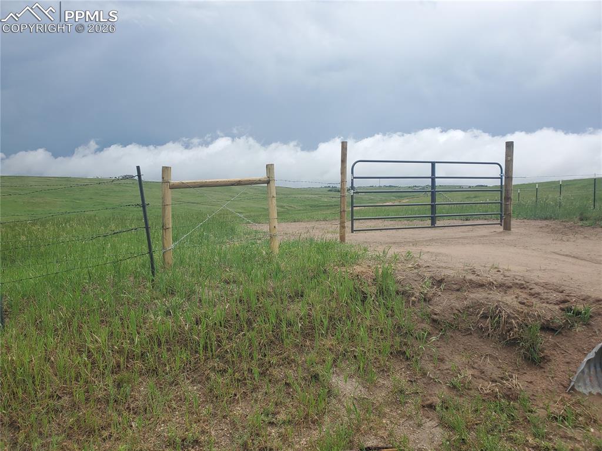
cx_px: 301
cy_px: 226
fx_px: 452
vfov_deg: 53.0
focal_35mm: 26
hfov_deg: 67.3
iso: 50
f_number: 2.4
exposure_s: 1/1215
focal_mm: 4.3
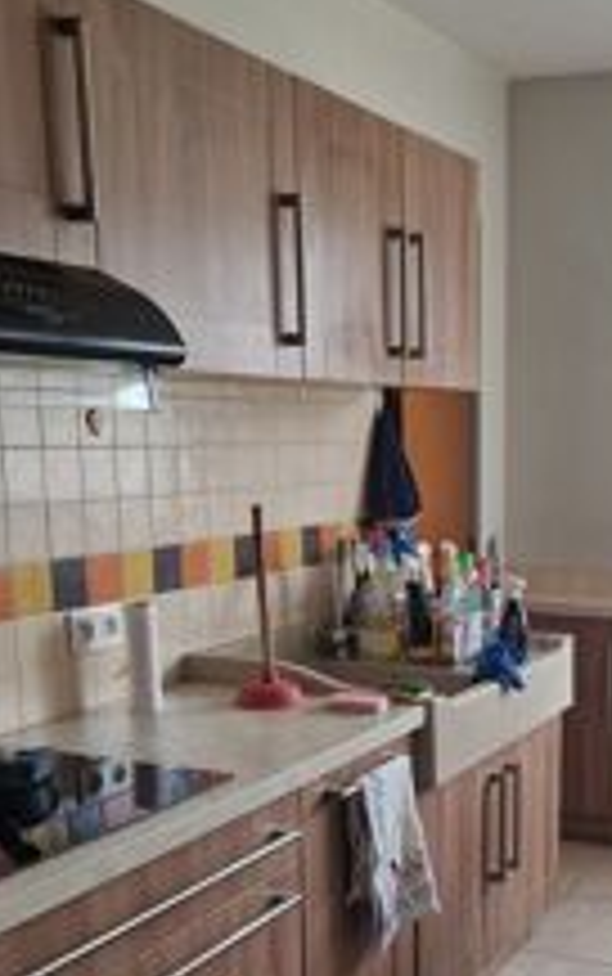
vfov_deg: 40.7
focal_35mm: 48
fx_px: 1278
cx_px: 531
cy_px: 722
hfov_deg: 26.2
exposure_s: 1/100
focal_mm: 5.4
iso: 250
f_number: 1.8
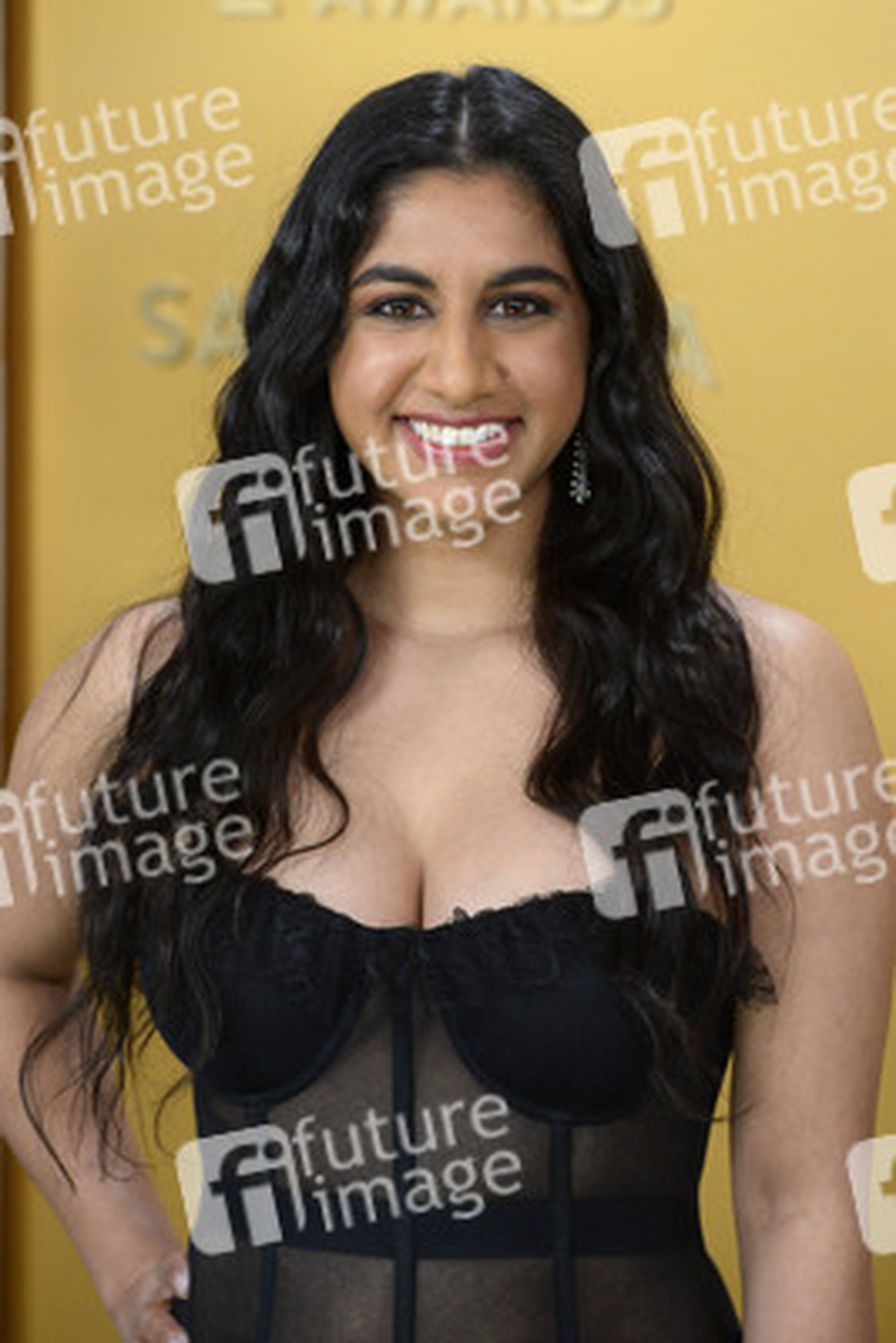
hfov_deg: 8.1
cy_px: 672
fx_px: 6341
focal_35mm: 170
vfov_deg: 12.1
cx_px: 448
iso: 2500
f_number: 5.6
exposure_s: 1/250
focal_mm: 170
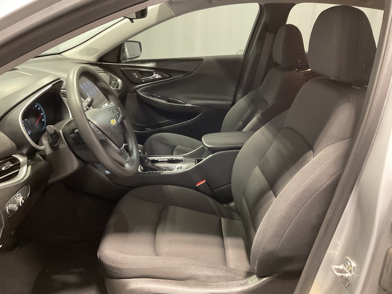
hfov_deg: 61.7
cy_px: 147
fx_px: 328
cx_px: 196
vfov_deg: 48.2
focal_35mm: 29
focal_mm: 3
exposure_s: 1/30
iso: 400
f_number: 1.8
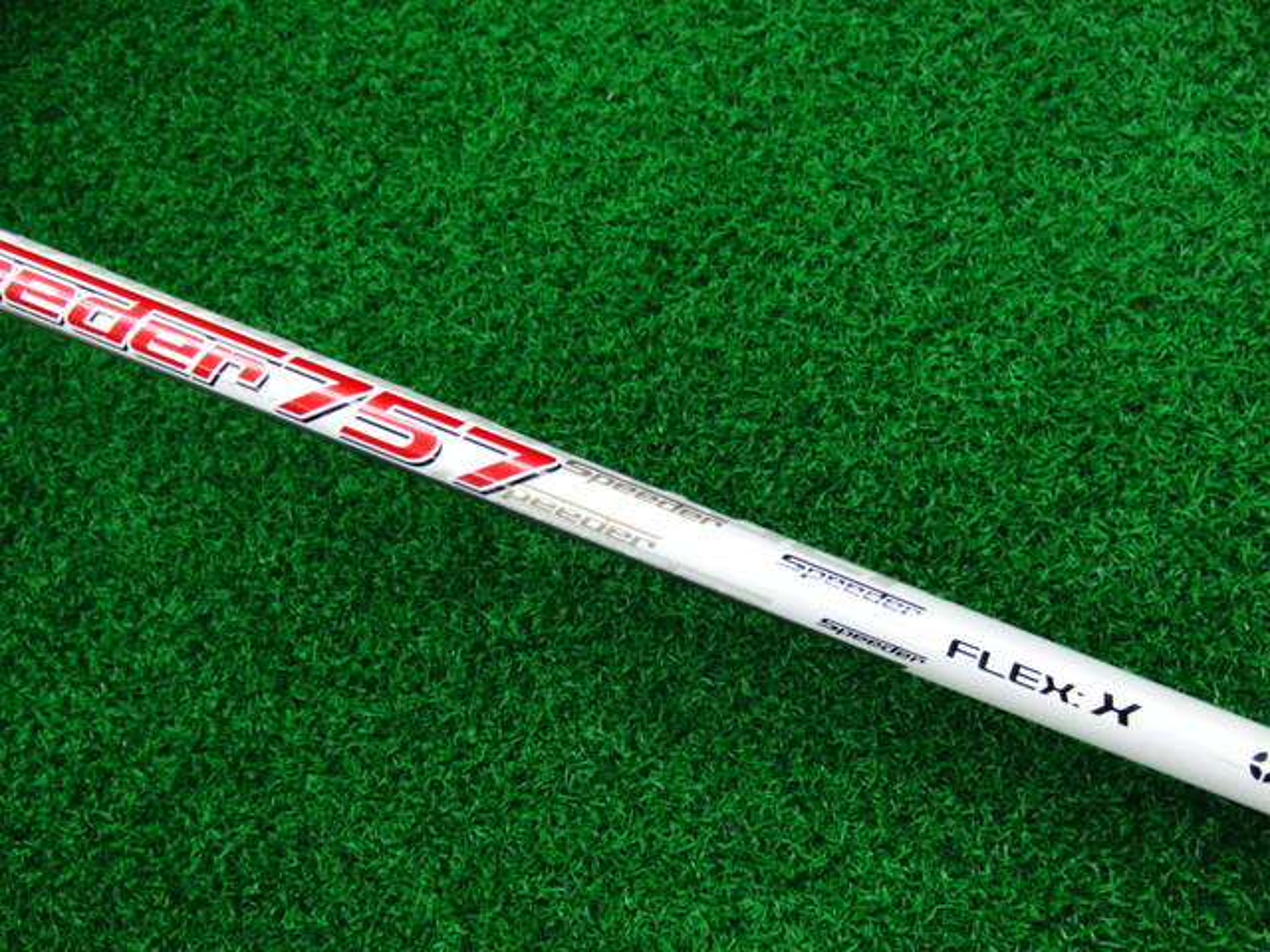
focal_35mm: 37
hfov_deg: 50.1
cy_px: 476
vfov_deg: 38.7
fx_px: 1357
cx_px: 635
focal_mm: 6.42
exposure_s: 1/40
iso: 400
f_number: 3.6
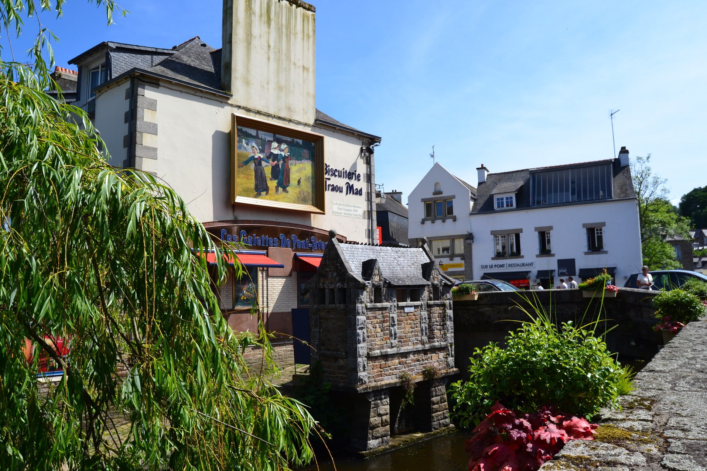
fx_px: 560
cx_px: 354
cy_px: 236
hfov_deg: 64.6
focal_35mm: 28
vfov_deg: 45.7
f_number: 11
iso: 400
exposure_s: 1/500
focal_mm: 19
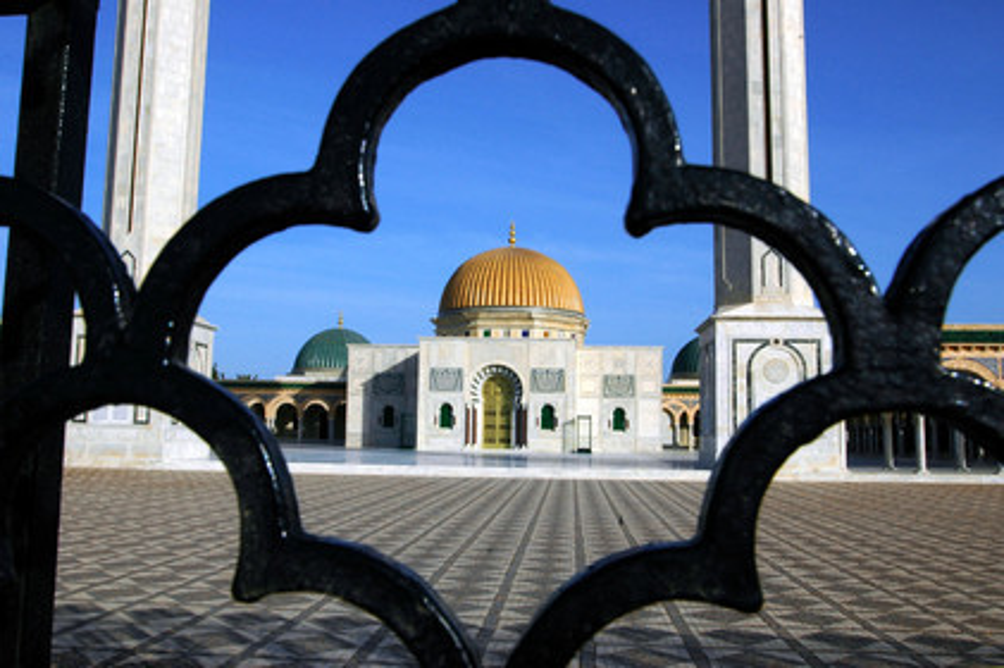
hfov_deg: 62.0
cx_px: 502
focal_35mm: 30
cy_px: 334
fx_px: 836
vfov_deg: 43.5
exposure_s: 1/100
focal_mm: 20
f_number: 20
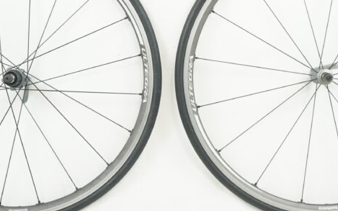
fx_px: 607
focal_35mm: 66
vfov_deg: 19.7
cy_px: 77
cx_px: 163
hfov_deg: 31.1
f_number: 5.6
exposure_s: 1/100
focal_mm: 23
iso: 2000
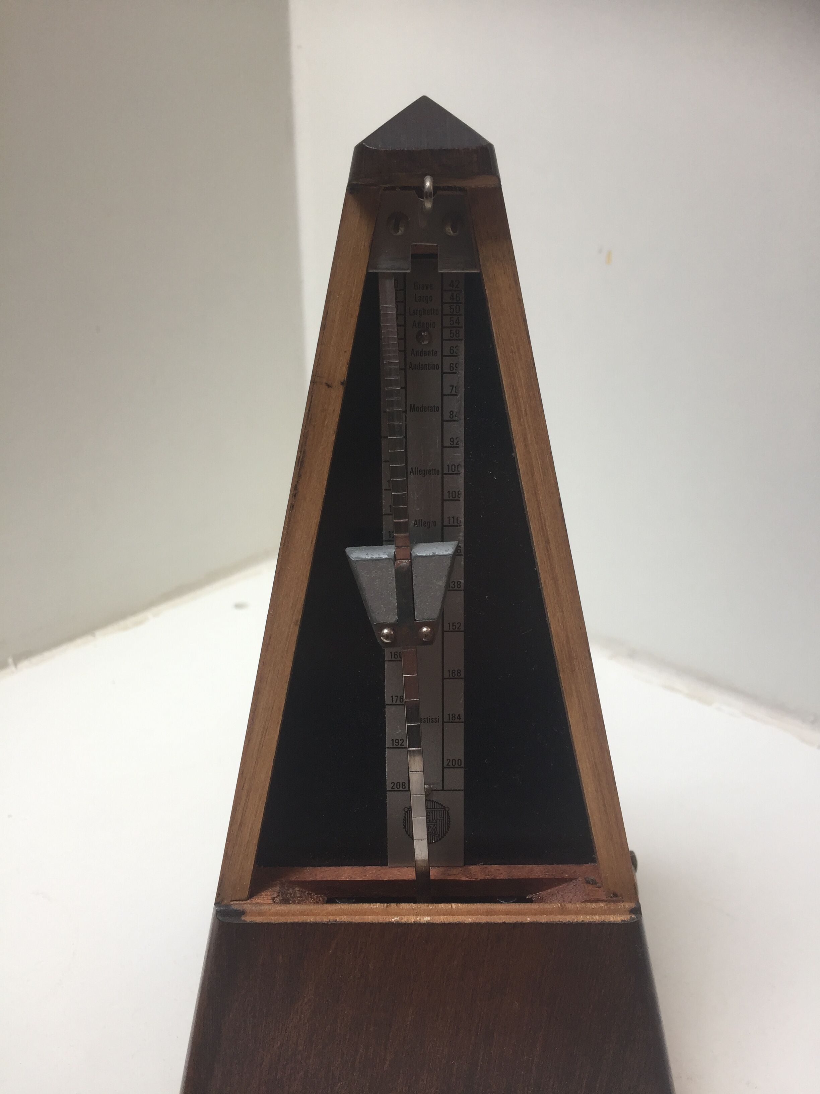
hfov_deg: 48.2
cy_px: 547
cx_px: 410
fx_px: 916
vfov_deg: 61.7
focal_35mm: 29
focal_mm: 4.15
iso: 40
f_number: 2.2
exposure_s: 1/50
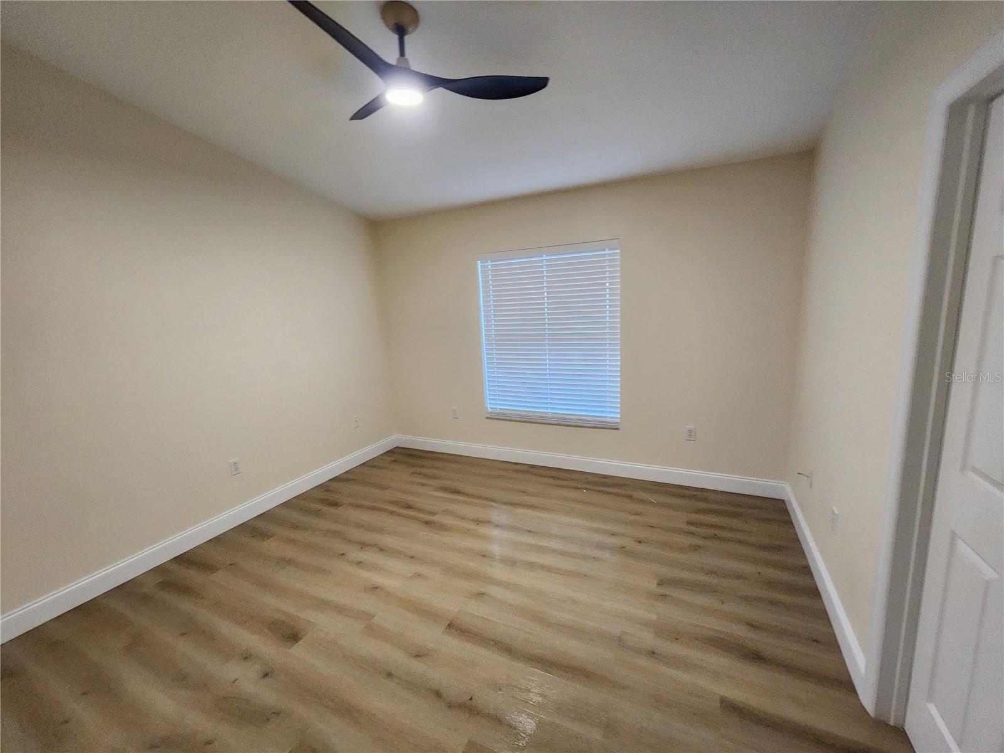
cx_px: 502
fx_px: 377
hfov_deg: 106.2
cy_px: 376
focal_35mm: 13
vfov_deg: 89.9
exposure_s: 1/30
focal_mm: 2.2
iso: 320
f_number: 2.2
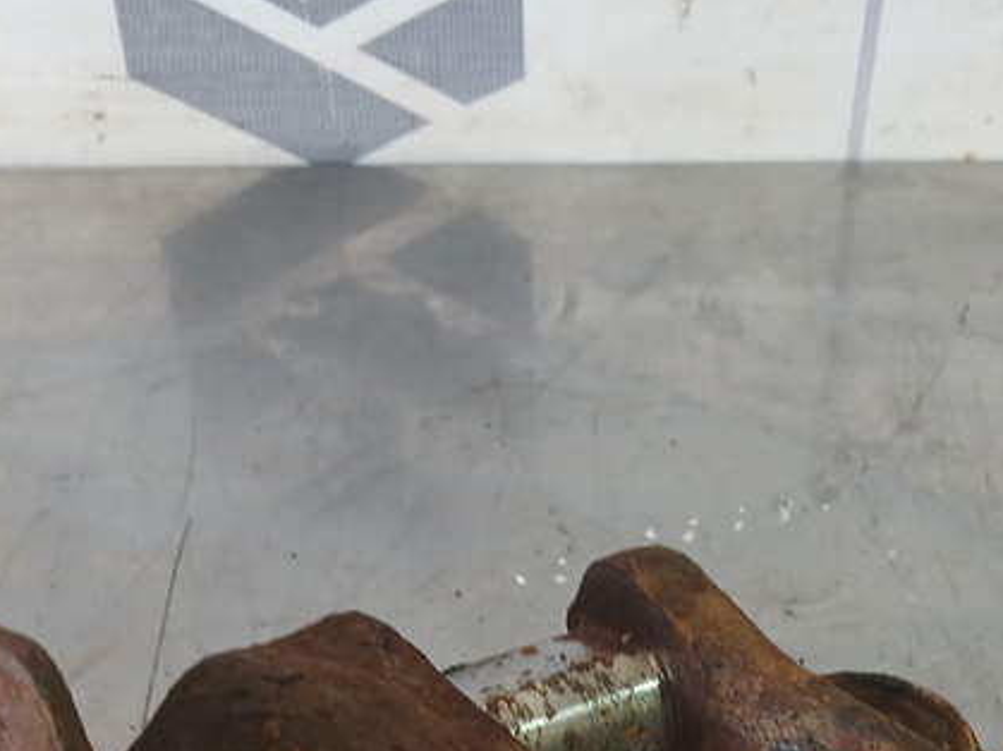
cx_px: 625
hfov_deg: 29.3
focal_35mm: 66
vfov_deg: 21.3
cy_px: 780
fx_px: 1912
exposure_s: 1/50
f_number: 1.8
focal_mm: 4
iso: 100
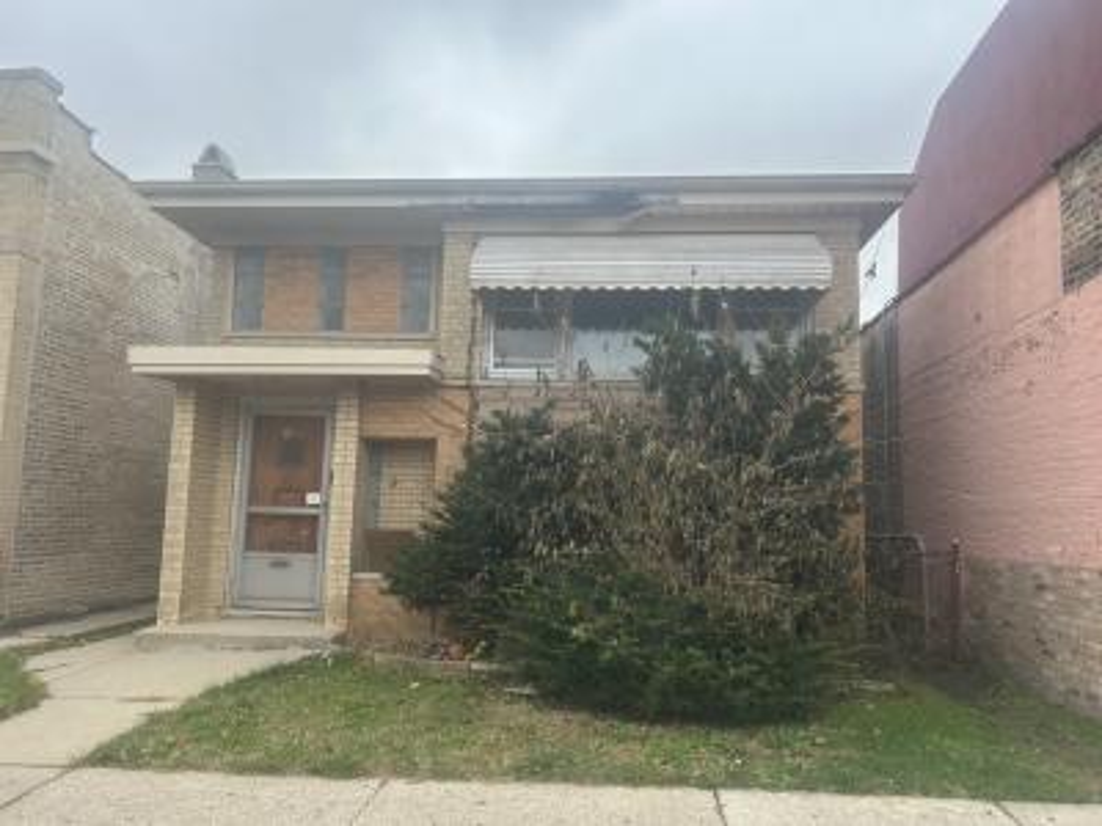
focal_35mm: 26
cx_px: 551
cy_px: 413
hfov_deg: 67.3
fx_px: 828
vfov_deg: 53.1
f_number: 1.5
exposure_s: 1/504
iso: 50
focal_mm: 5.7
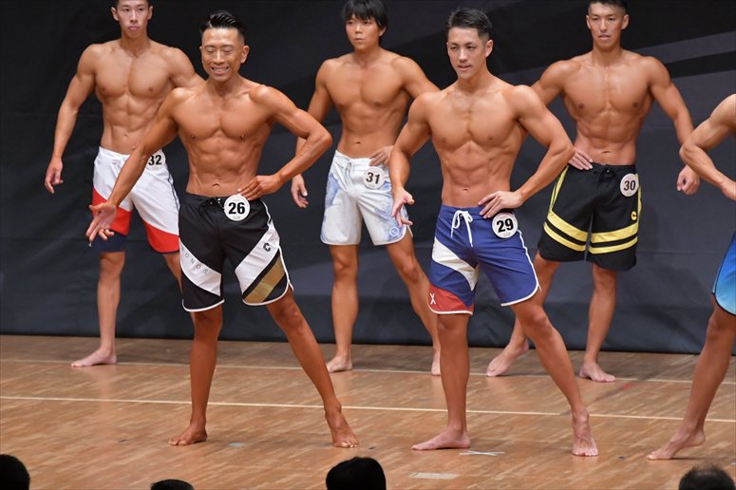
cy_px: 245
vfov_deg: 4.6
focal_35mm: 300
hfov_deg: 6.9
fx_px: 6130
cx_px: 368
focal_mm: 200
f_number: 5.6
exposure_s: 1/400
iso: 6400
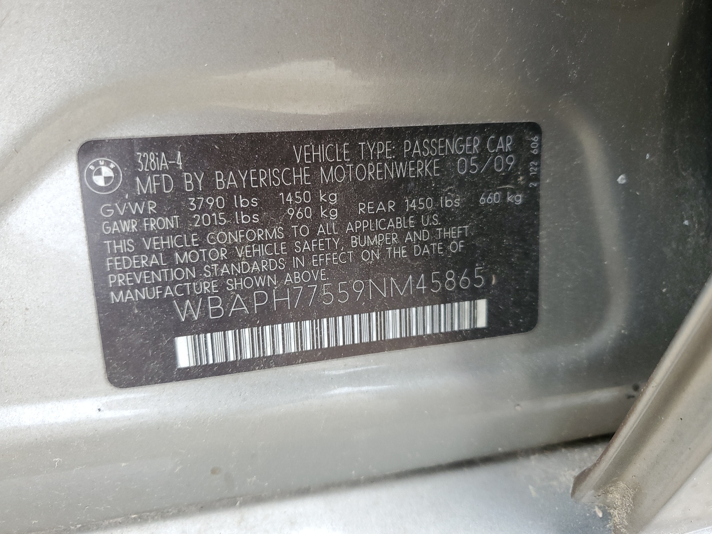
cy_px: 267
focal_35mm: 26
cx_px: 356
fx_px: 535
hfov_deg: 67.3
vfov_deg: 53.1
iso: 77
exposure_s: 1/120
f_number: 1.5
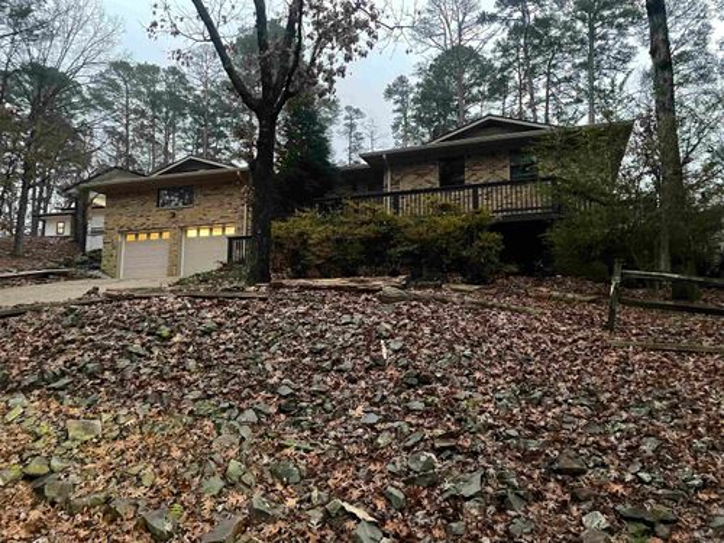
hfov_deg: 67.3
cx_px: 362
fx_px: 544
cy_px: 272
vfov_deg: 53.1
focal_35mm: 26
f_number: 1.6
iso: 800
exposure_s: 1/30
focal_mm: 4.2
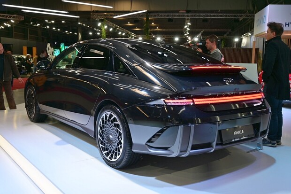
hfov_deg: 53.1
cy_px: 97
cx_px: 146
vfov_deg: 36.9
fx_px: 291
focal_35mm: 36
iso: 100
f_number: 4.2
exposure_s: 1/80
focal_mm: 24
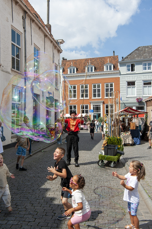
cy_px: 114
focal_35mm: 35
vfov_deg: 54.4
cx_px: 75
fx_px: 222
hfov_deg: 37.9
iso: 320
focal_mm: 34
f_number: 13
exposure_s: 1/400
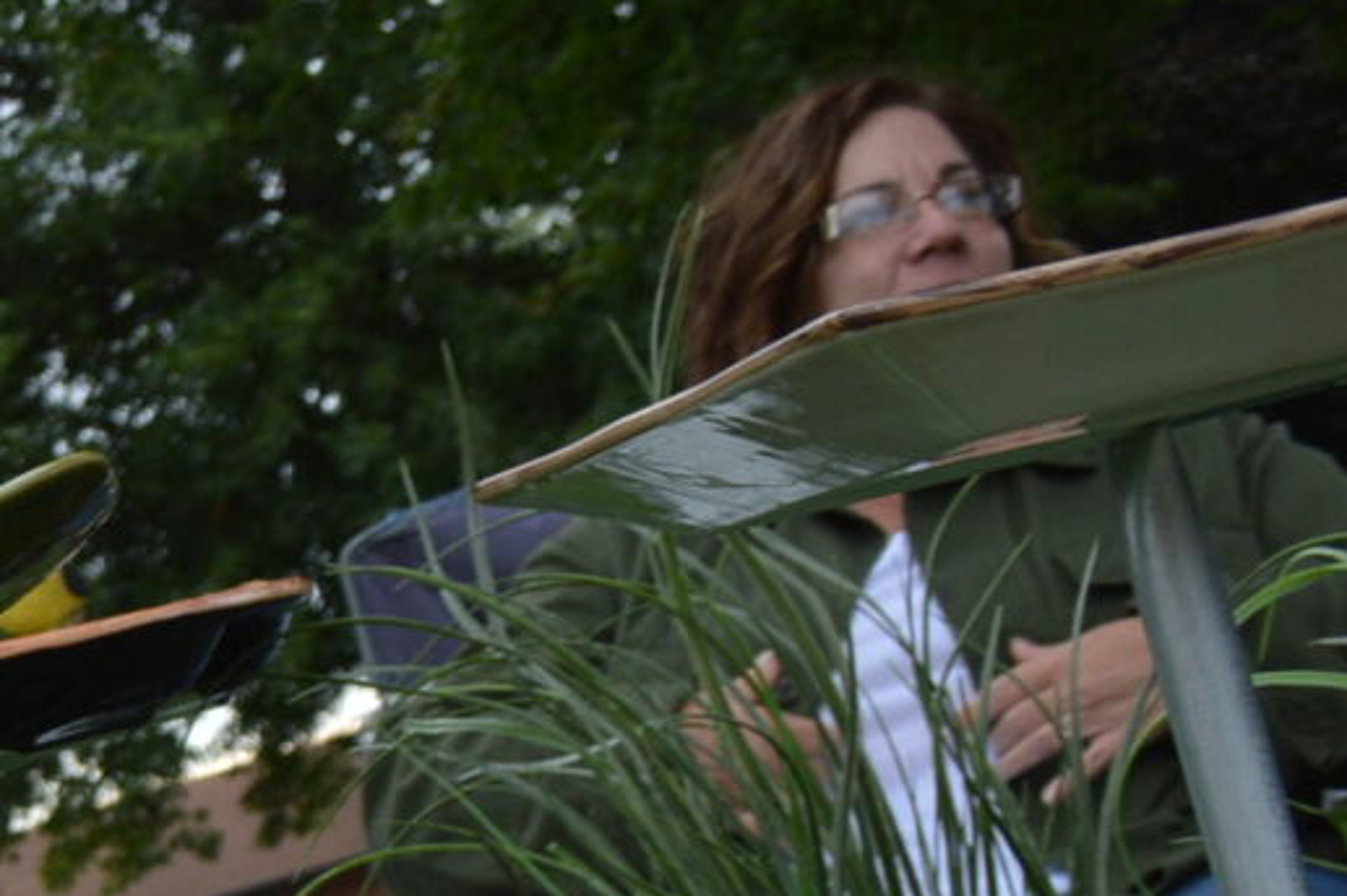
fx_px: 4001
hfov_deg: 16.0
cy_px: 1620
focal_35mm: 107
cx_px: -1126
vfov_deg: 11.8
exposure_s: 1/125
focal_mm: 18
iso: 220
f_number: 5.6
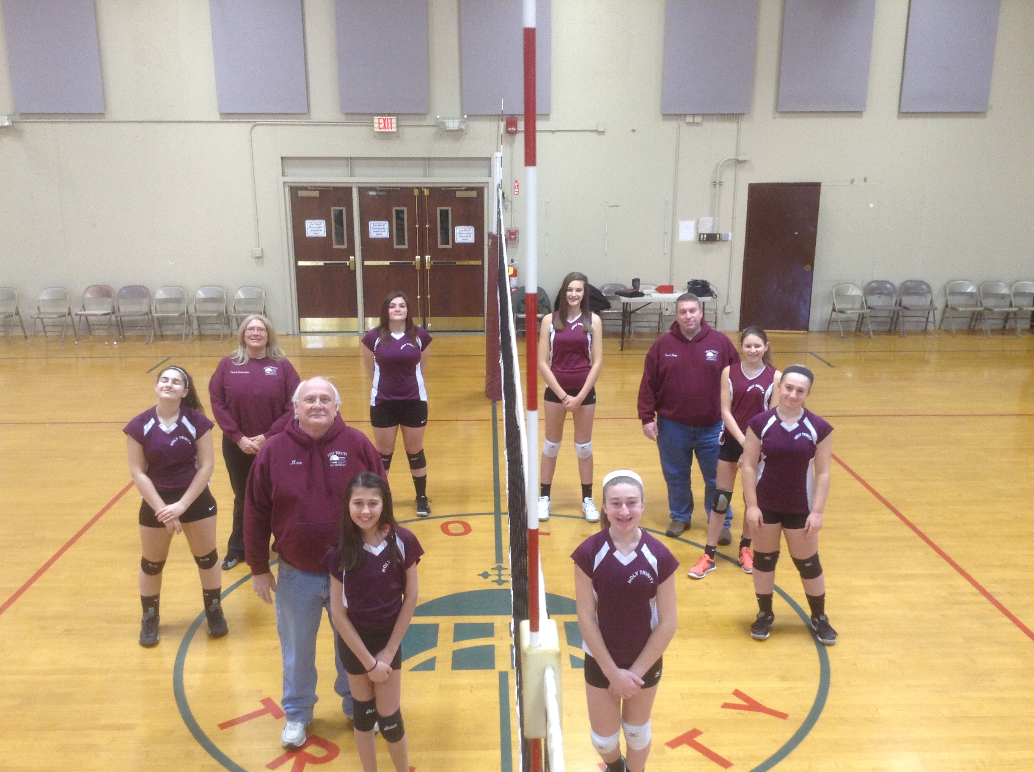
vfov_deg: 40.6
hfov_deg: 52.7
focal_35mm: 35
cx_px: 506
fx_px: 1044
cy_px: 405
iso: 80
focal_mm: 3.3
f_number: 2.4
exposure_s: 1/25
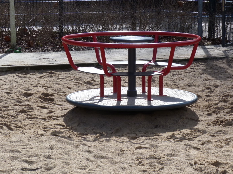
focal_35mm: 128
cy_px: 90
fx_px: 861
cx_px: 129
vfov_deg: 11.6
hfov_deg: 15.4
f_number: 5.6
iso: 80
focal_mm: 20.1
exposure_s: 1/250
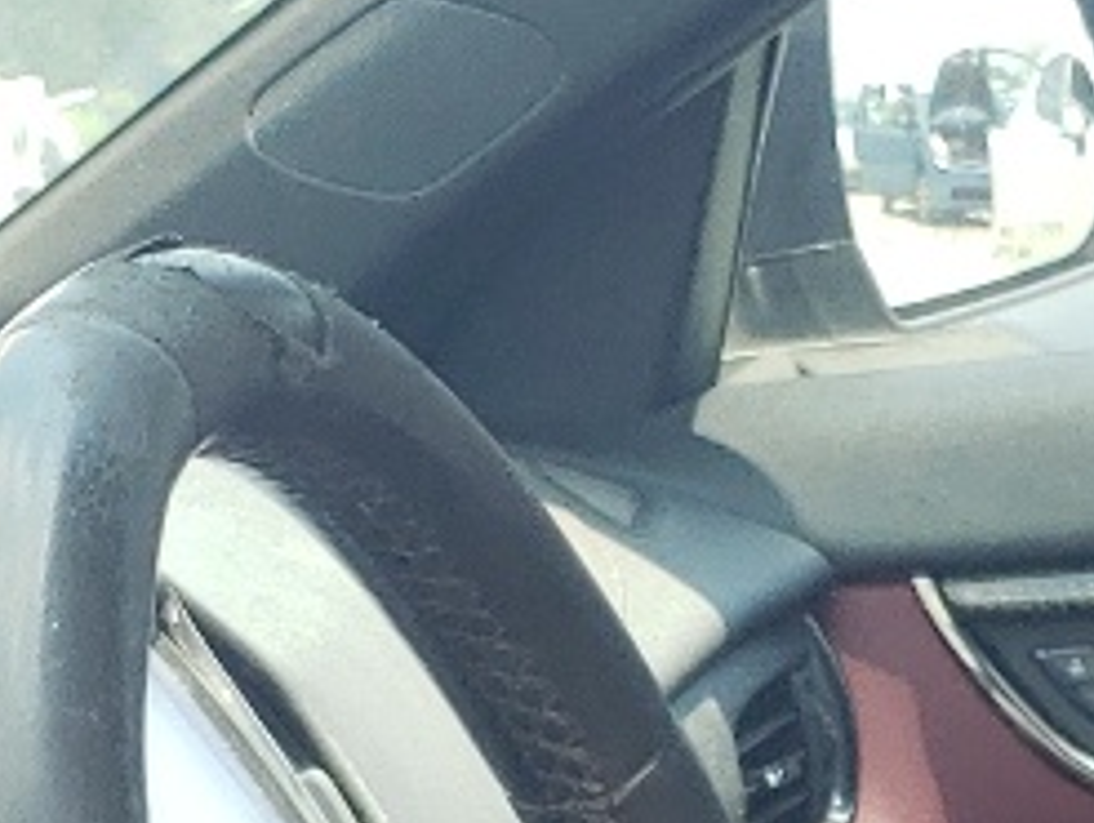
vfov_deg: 7.9
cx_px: 1557
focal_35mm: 169
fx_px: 5346
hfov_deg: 11.3
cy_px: 2255
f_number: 1.5
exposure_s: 1/303
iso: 50
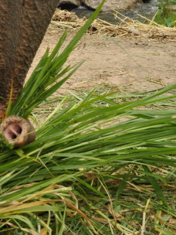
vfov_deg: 20.2
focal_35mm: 97
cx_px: 32
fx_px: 658
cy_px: 124
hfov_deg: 15.1
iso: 200
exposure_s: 1/800
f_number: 5.3
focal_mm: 40
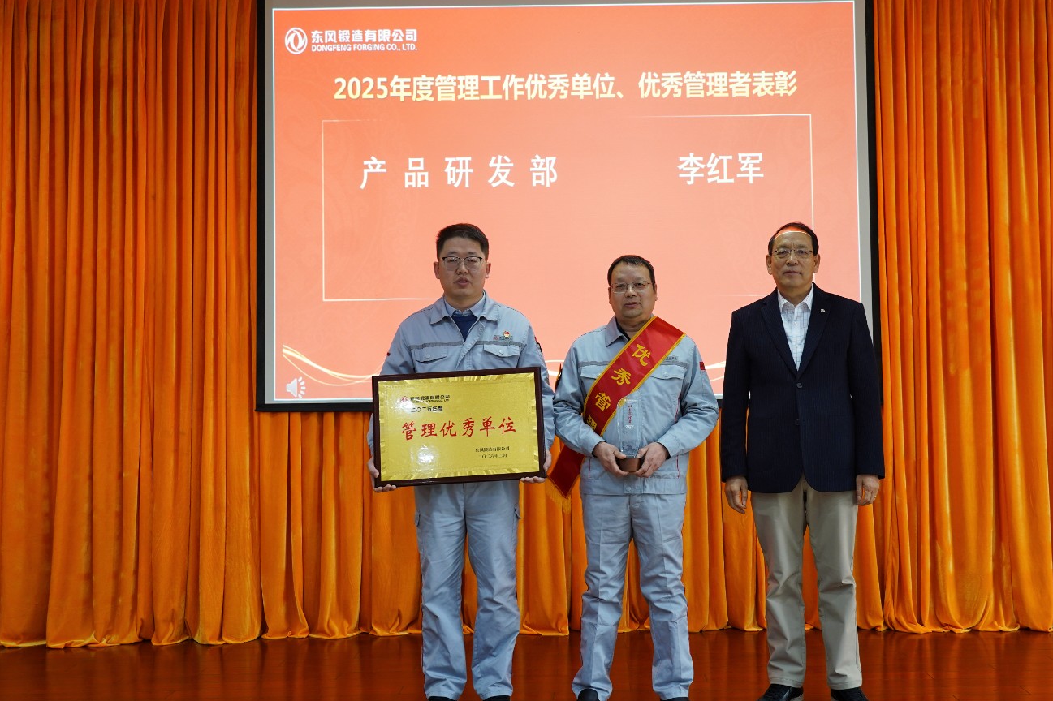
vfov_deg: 35.9
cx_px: 597
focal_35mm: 37
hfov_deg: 51.7
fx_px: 1082
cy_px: 352
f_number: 4.5
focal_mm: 30
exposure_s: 1/40
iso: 640
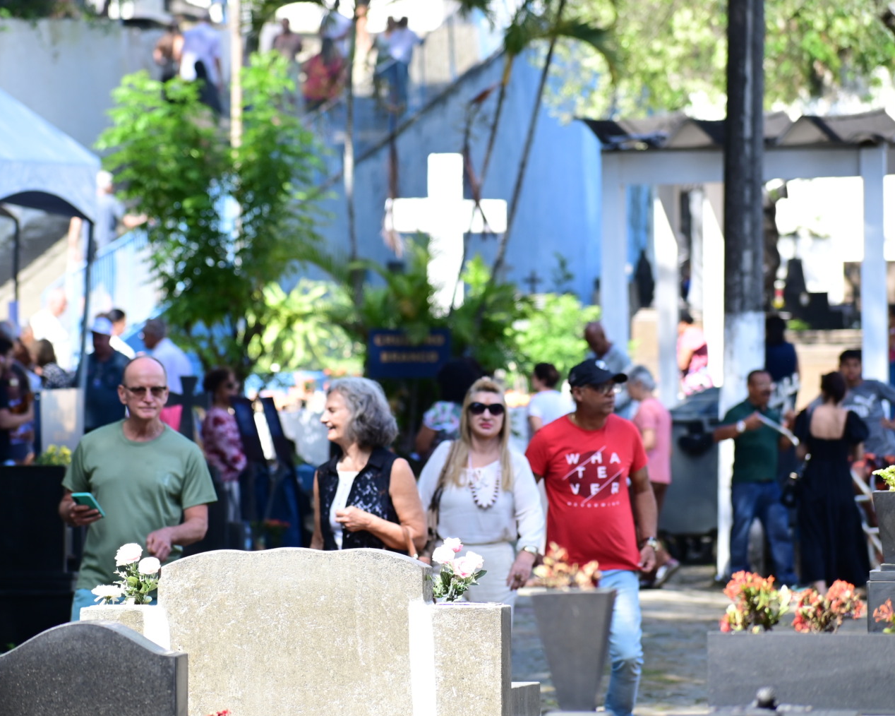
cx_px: 385
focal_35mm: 247
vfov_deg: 6.3
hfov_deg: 7.8
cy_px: 357
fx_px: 6542
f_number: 6.3
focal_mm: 145
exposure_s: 1/320
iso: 250
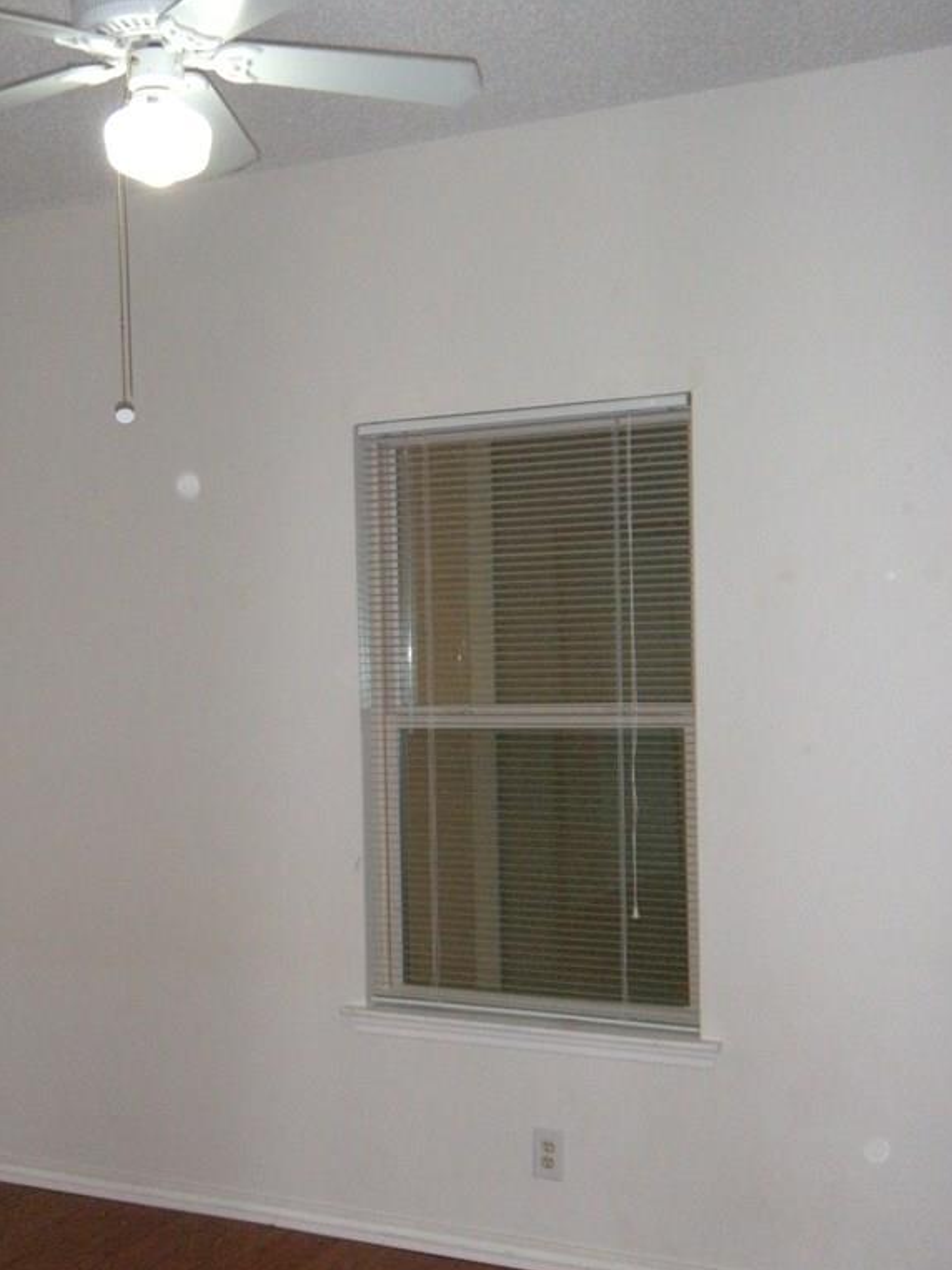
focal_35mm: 47
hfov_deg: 30.8
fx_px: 1724
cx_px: 371
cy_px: 689
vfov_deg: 40.4
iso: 400
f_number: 3.8
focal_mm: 5.9
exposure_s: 1/60
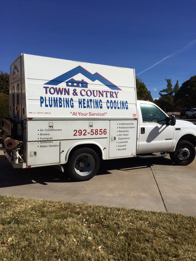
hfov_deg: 48.2
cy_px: 130
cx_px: 98
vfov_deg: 61.7
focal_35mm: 29
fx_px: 219
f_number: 2.2
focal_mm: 4.15
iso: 32
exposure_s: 1/5882
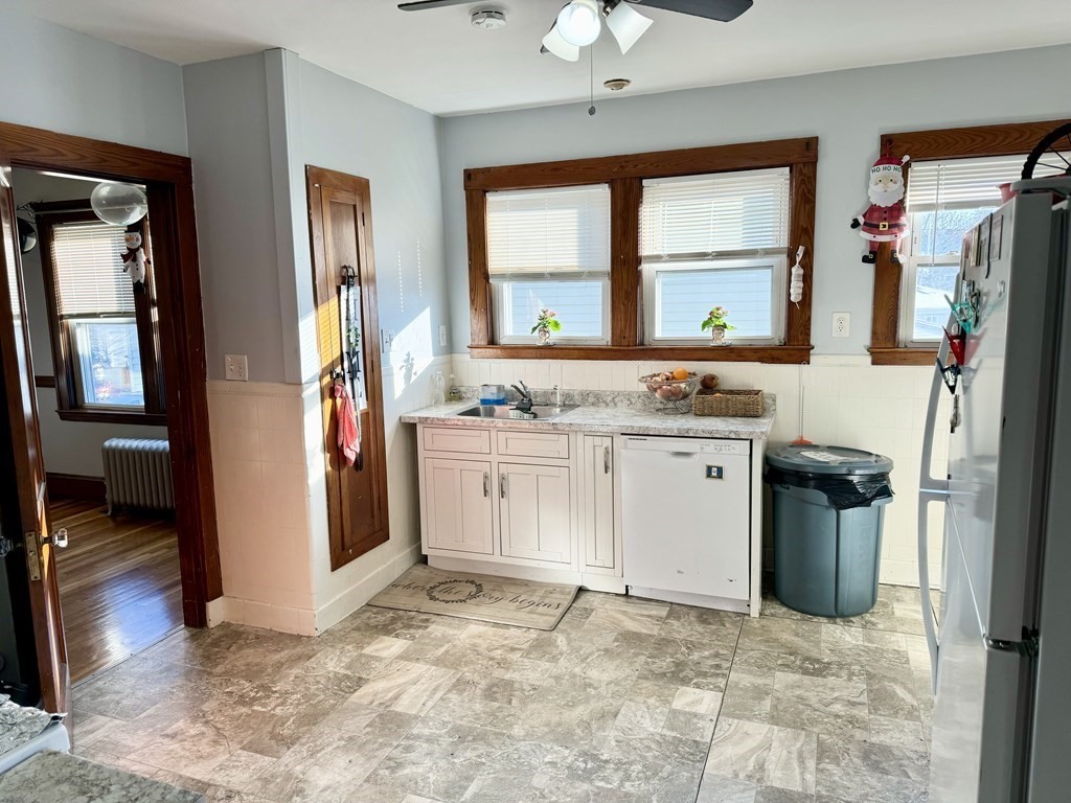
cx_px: 536
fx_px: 743
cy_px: 402
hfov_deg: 71.6
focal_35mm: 24
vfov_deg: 56.8
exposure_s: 1/240
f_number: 1.78
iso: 80
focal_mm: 6.86
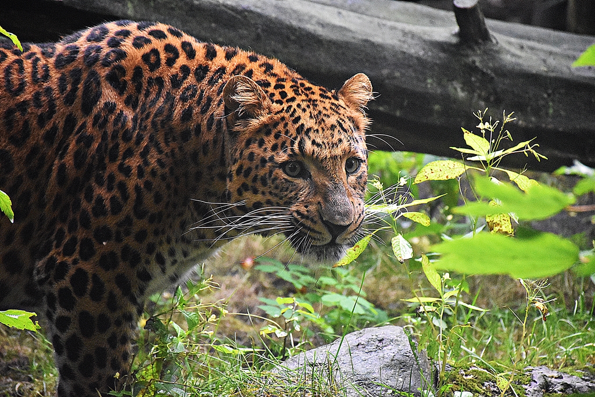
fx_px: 3471
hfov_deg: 9.8
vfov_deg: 6.5
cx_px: 298
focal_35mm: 210
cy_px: 198
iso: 8000
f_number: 5.6
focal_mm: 140
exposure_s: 1/500
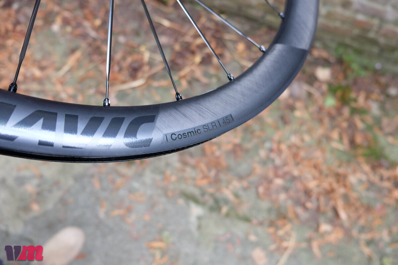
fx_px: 298
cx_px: 199
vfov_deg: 47.9
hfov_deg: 67.4
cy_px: 132
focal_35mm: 27
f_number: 2.8
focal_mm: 18
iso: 250
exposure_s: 1/60
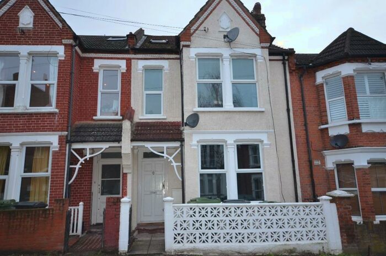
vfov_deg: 47.8
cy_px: 128
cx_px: 193
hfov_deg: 67.5
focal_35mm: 27
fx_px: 289
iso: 720
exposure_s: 1/60
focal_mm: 18
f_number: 5.6
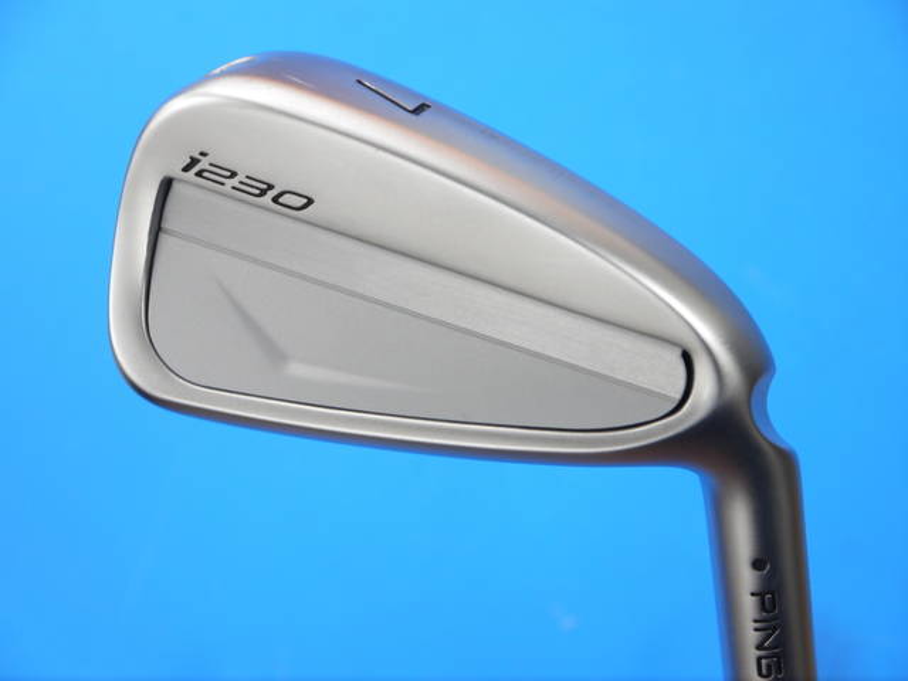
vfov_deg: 20.4
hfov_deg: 27.0
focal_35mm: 72
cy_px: 340
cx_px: 454
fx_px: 1889
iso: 500
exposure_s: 1/80
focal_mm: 36
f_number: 5.3
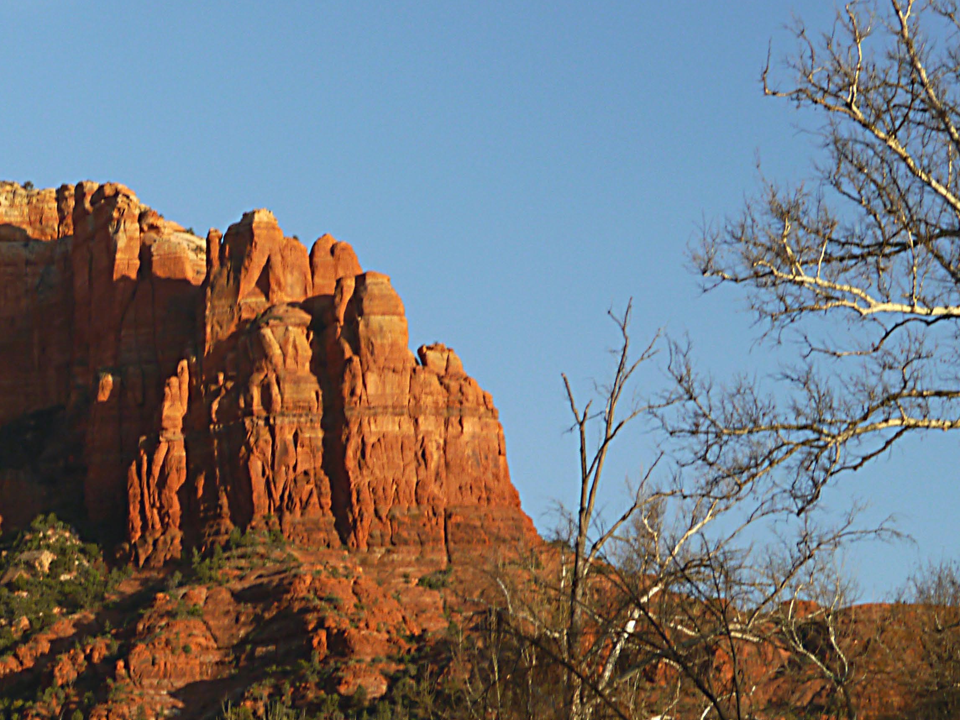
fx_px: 3578
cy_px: 536
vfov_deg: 11.5
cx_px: 33
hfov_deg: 15.1
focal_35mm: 129
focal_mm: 32
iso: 160
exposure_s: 1/30
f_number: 16
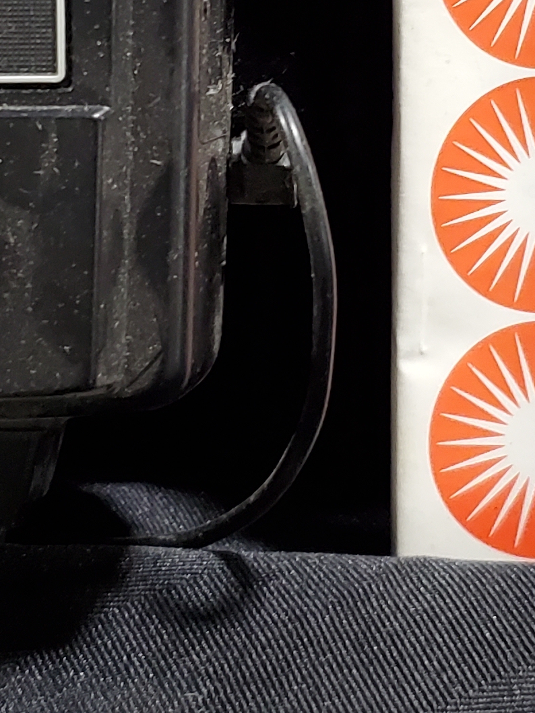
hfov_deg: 14.9
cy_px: 94
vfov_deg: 19.5
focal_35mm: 99
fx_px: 2041
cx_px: 277
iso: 250
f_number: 1.5
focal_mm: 4.3
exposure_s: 1/40
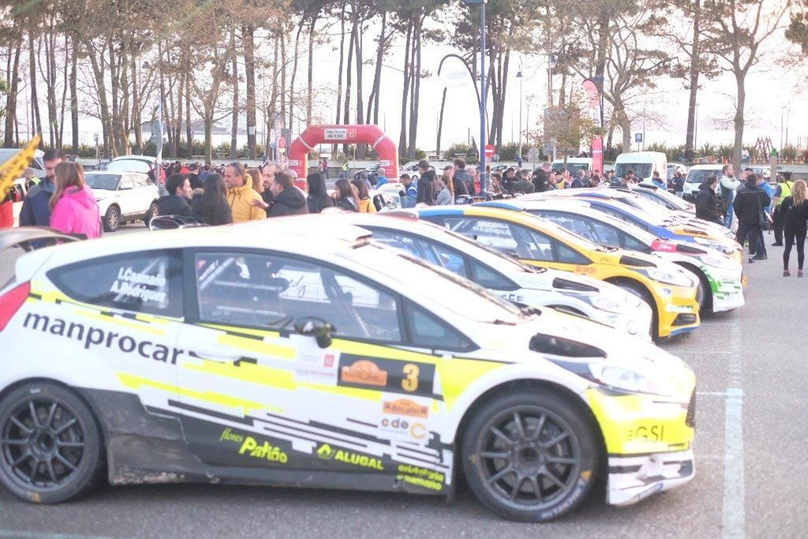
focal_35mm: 53
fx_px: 1190
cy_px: 270
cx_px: 404
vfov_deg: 25.5
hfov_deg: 37.5
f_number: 2
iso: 6400
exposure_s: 1/3200
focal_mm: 35
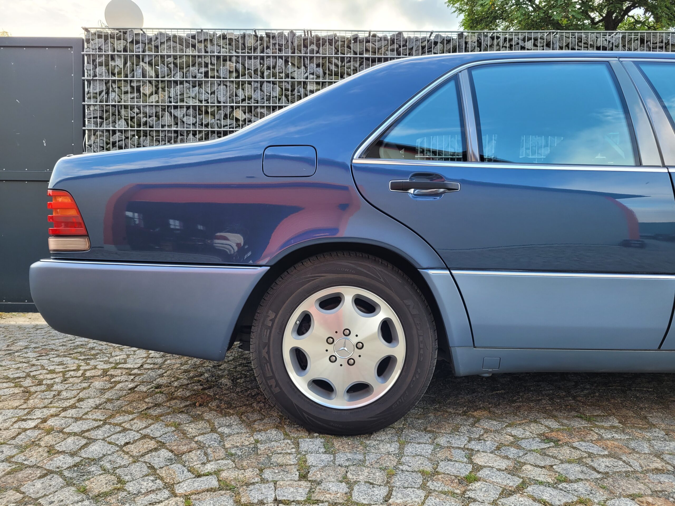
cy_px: 253
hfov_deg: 67.3
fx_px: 507
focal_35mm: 26
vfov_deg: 53.1
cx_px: 338
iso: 40
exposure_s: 1/114
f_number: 1.8
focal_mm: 5.4
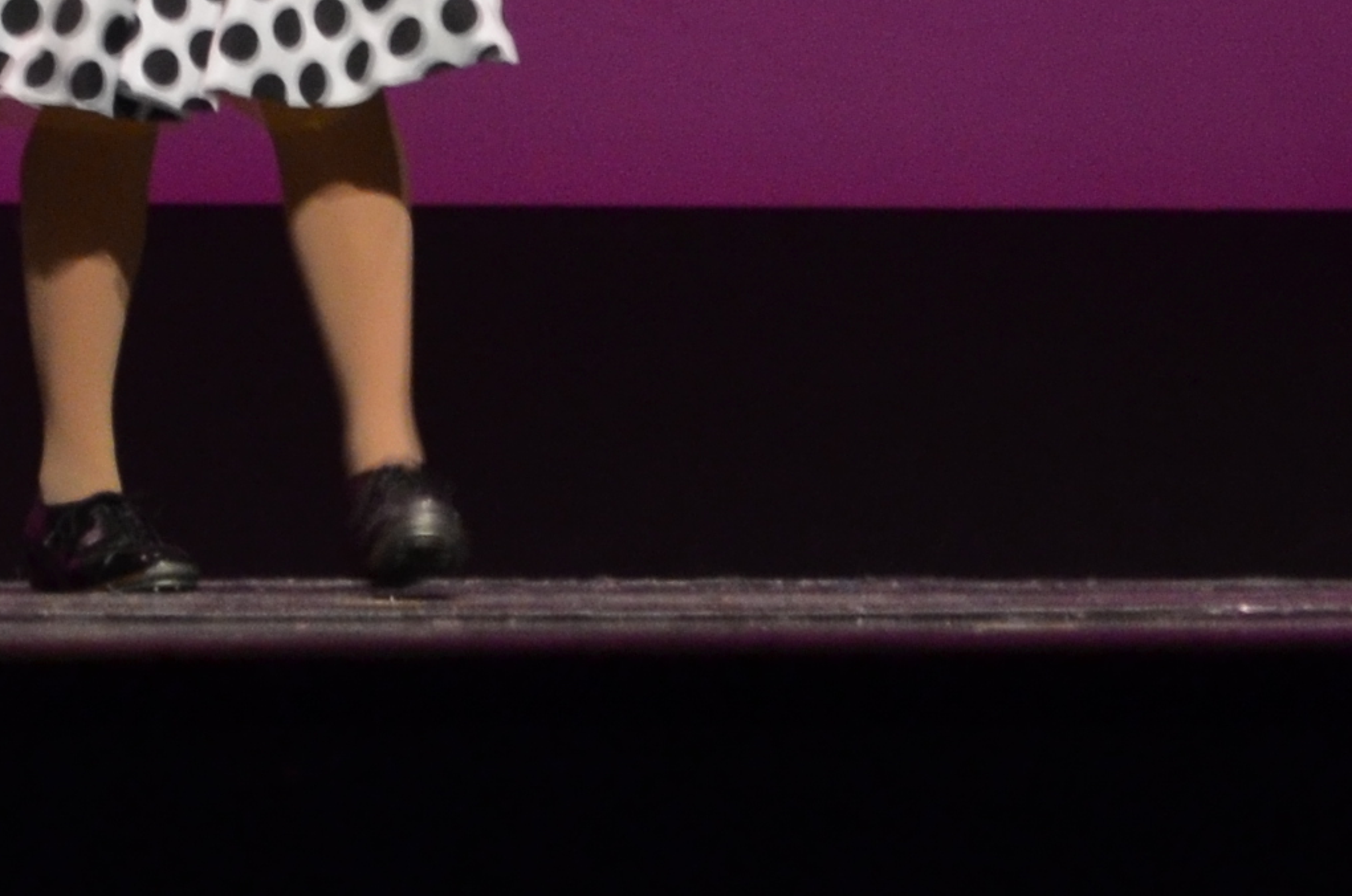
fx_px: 14934
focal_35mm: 398
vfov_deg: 3.4
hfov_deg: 5.2
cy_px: -1082
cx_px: 197
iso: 800
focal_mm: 55
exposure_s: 1/50
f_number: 5.6
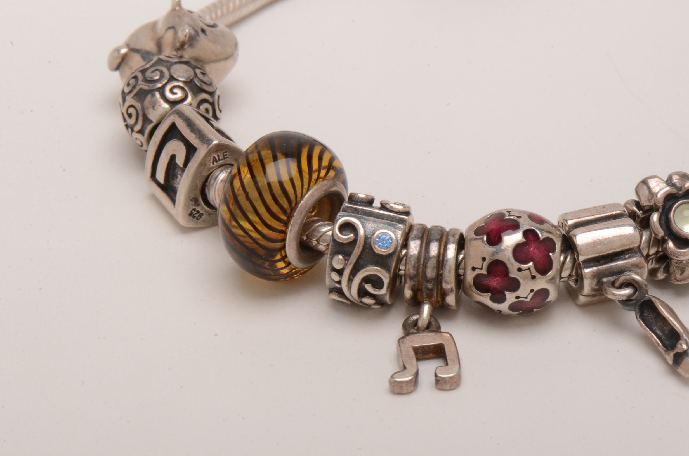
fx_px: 2435
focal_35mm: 128
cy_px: 228
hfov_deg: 16.1
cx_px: 344
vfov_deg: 10.7
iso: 100
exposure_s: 1/160
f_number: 29
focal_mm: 85
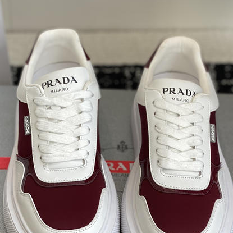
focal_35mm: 96
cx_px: 120
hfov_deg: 18.1
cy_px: 124
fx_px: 731
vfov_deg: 18.1
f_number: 2
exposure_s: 1/150
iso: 20
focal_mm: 6
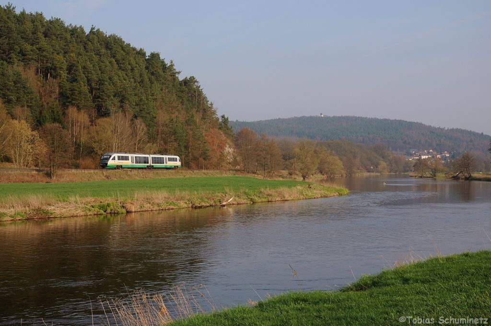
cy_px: 163
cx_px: 246
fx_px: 817
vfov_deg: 22.6
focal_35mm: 60
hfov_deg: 33.4
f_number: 9
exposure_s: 1/500
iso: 250
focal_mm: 40
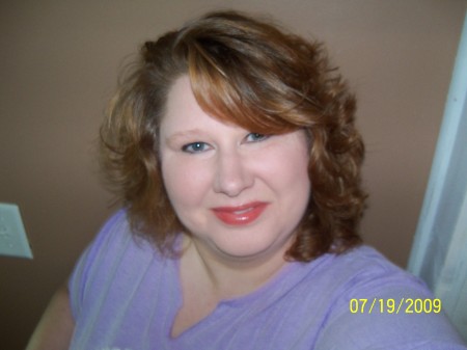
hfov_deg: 52.7
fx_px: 472
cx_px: 234
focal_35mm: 35
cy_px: 175
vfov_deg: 40.7
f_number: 3.5
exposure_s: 1/30
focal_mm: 6.2
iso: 200
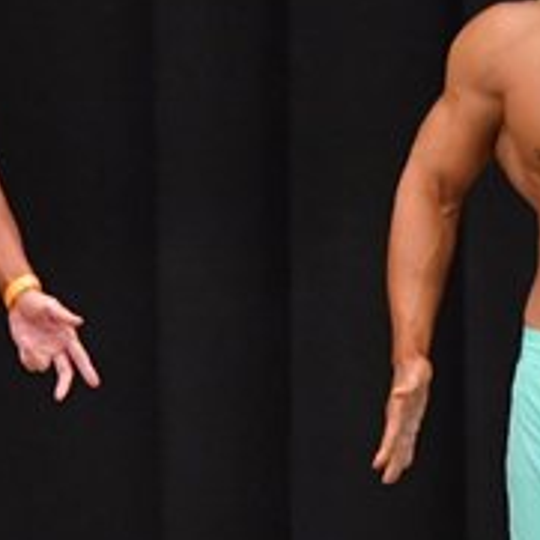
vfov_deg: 2.2
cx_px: 497
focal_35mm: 791
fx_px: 13960
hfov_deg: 2.2
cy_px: 346
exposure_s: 1/400
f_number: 5.6
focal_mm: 145
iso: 6400
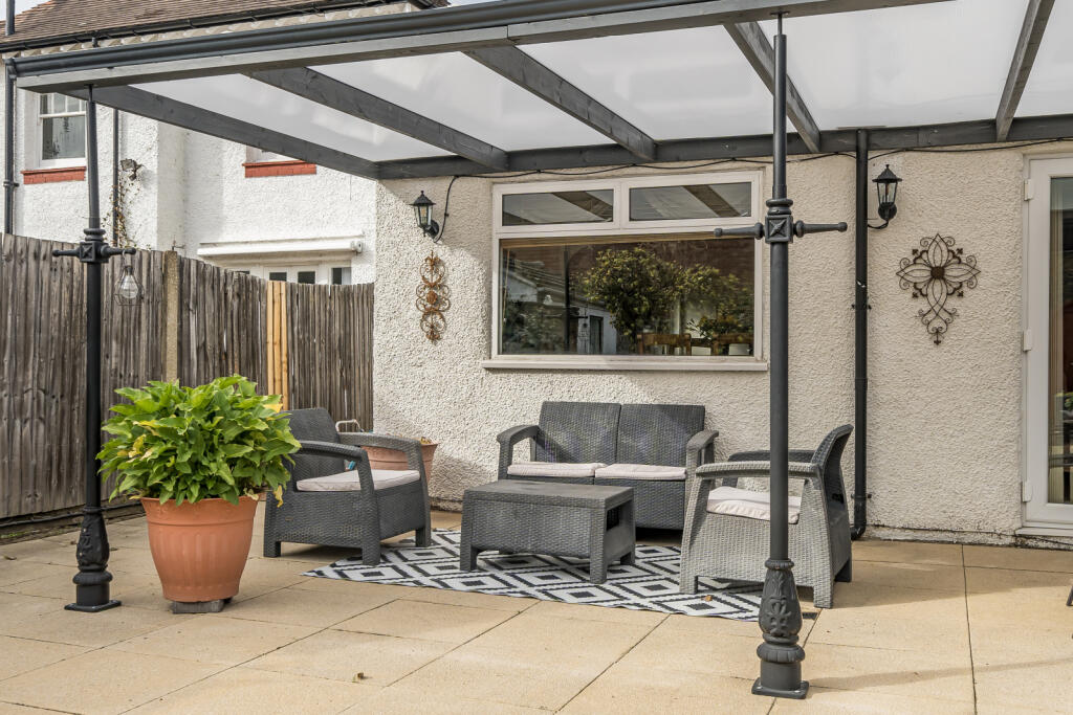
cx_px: 536
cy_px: 358
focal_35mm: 36
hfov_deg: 53.1
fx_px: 1073
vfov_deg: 36.9
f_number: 8
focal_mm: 24
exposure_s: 1/320
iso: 400
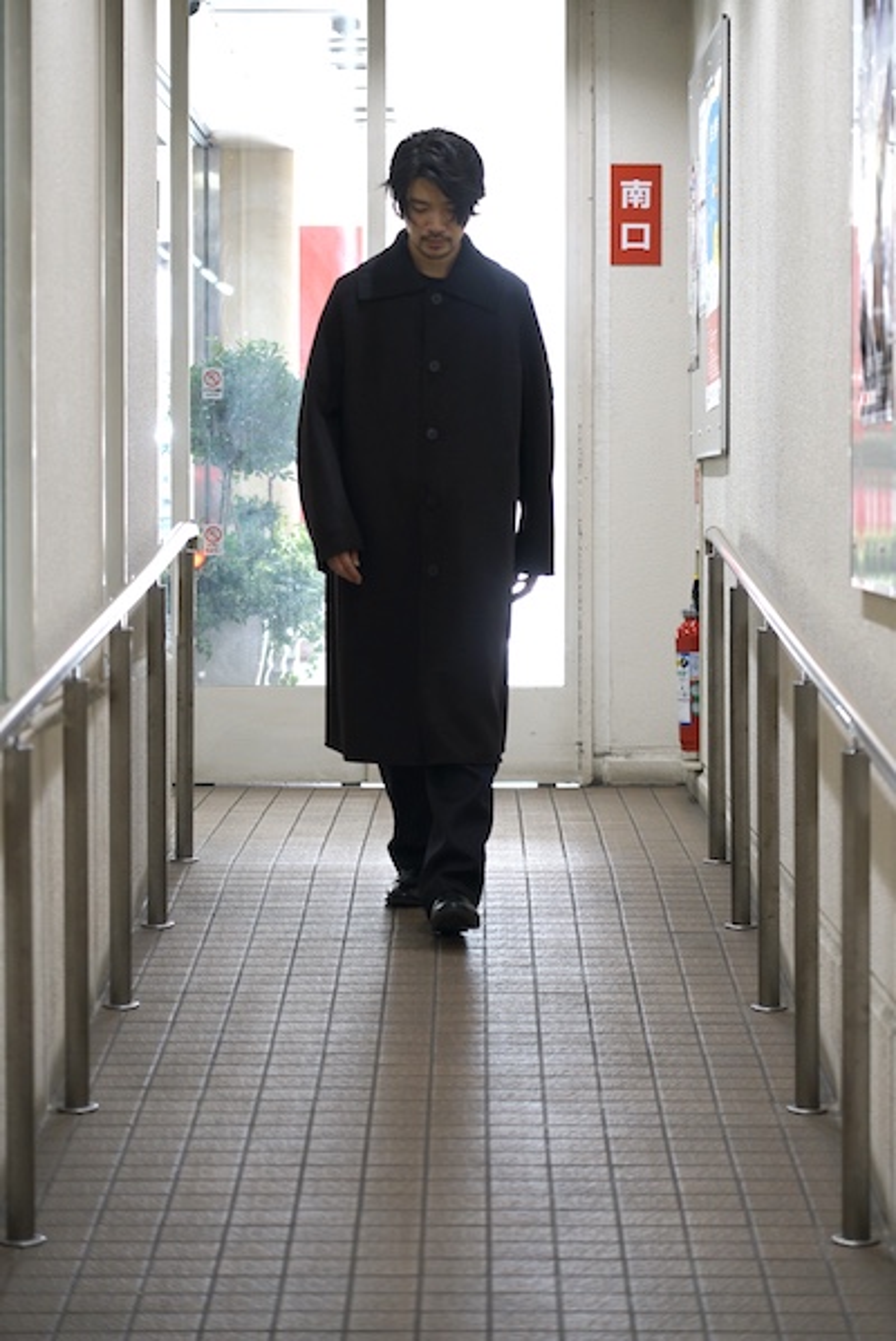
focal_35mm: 91
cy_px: 670
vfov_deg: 22.4
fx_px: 3393
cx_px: 448
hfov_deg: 15.0
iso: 800
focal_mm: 91
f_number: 4
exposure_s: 1/160
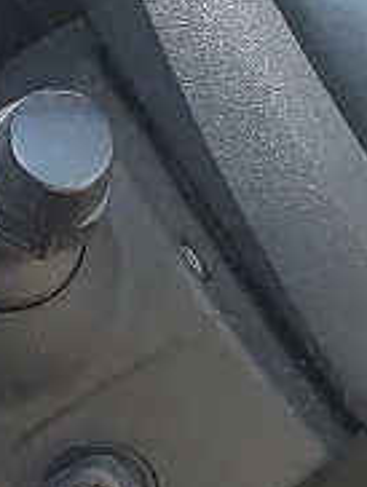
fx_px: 3215
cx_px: 991
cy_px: 503
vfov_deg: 8.6
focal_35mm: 228
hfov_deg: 6.1
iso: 50
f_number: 1.5
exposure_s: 1/238
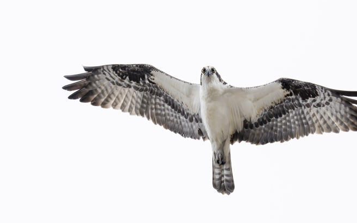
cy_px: 112
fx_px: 4192
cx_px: 214
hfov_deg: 4.9
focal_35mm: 431
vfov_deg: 3.0
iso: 5000
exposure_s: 1/1600
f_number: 6.3
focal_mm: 347
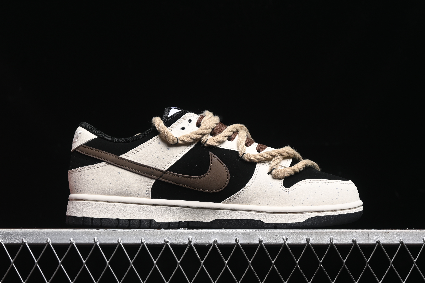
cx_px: 212
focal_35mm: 75
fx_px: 885
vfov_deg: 18.2
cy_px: 142
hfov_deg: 27.0
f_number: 6.3
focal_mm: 50
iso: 160
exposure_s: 1/50
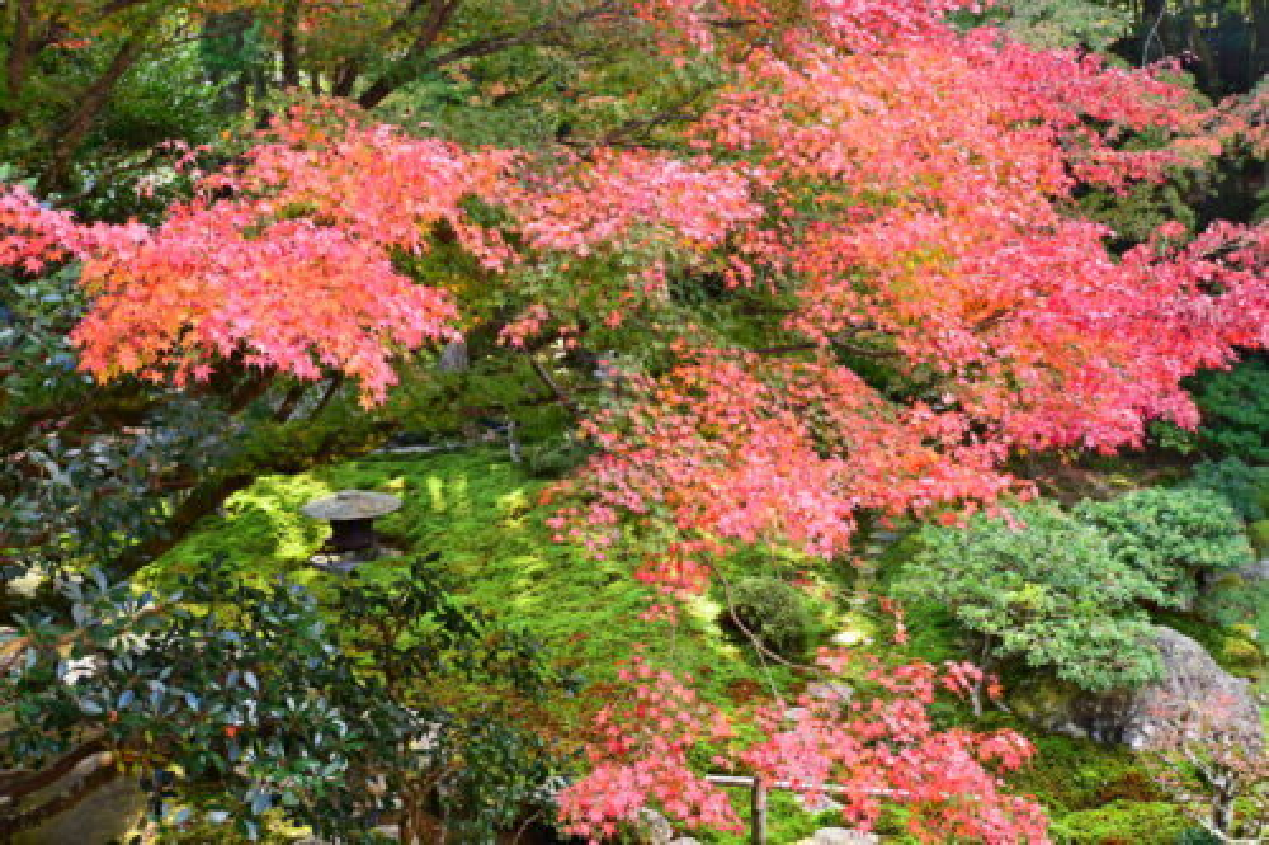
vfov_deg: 32.4
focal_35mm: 41
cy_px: 422
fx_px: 1454
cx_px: 634
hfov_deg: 47.2
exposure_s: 1/60
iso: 1100
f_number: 11
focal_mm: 27.5
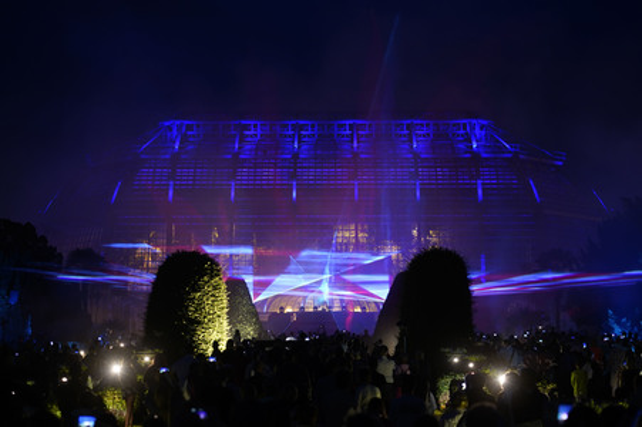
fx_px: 1515
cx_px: 321
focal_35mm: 85
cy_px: 214
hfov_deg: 23.9
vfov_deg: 16.0
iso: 800
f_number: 2.8
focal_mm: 85
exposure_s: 1/20
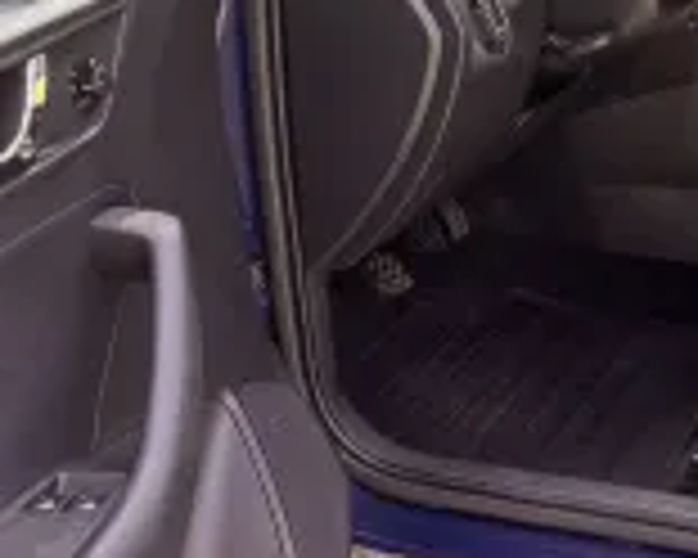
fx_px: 1219
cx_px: 757
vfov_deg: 25.1
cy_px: 68
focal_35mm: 59
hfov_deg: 29.1
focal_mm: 5.96
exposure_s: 1/219
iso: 40
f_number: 1.6
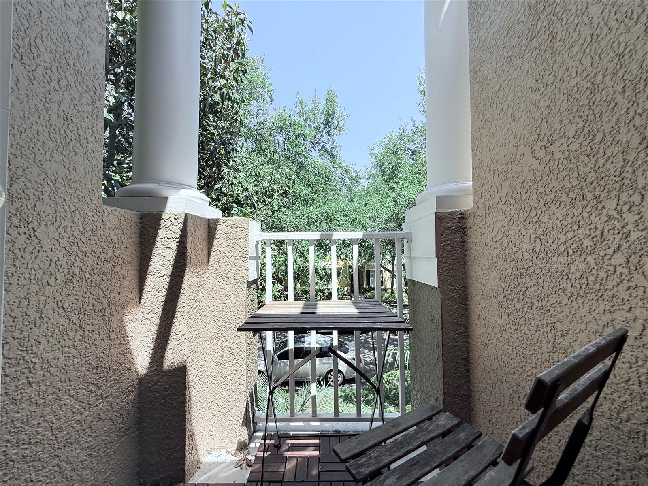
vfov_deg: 85.7
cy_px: 243
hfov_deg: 102.1
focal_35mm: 14
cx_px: 324
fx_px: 262
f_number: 2.2
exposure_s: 1/876
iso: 50
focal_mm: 2.22
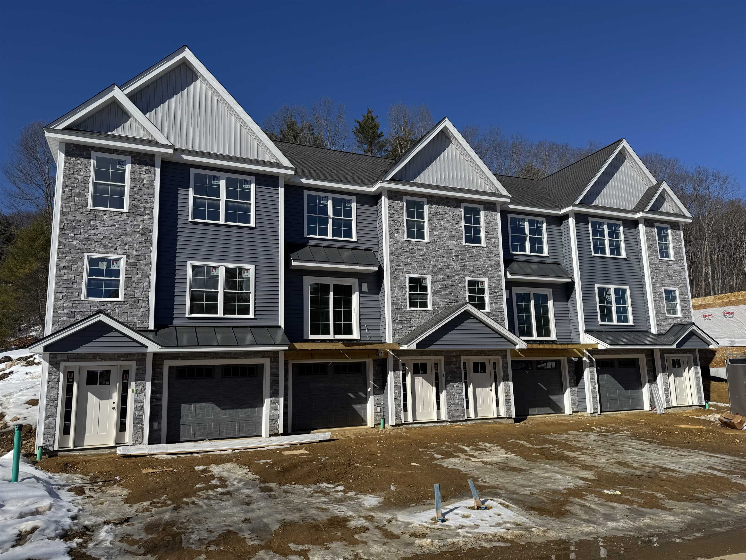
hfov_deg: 71.6
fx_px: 517
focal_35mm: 24
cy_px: 280
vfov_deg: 56.8
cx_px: 373
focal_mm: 6.76
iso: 80
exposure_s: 1/7937
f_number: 1.78
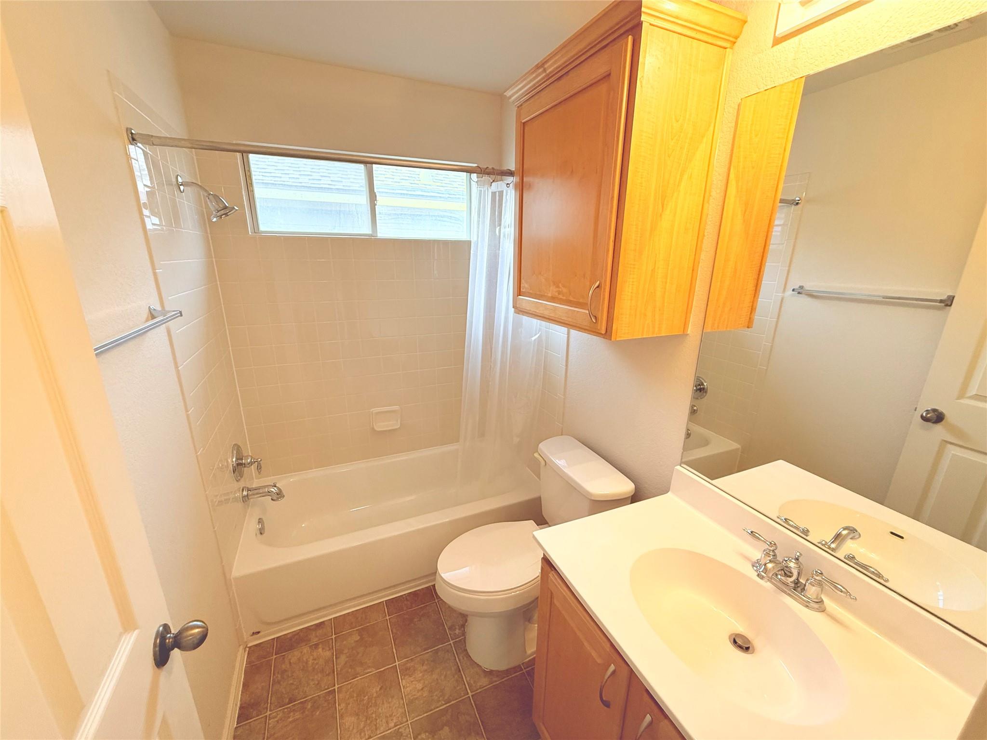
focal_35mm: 14
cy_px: 370
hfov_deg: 102.1
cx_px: 494
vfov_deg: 85.7
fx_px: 399
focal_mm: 2.22
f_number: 2.2
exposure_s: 1/120
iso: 250
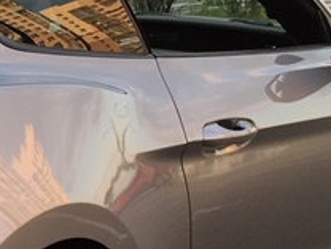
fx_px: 1367
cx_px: -248
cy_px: 212
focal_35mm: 143
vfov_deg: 10.3
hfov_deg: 12.7
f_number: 2.2
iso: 32
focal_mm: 4.15
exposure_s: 1/100
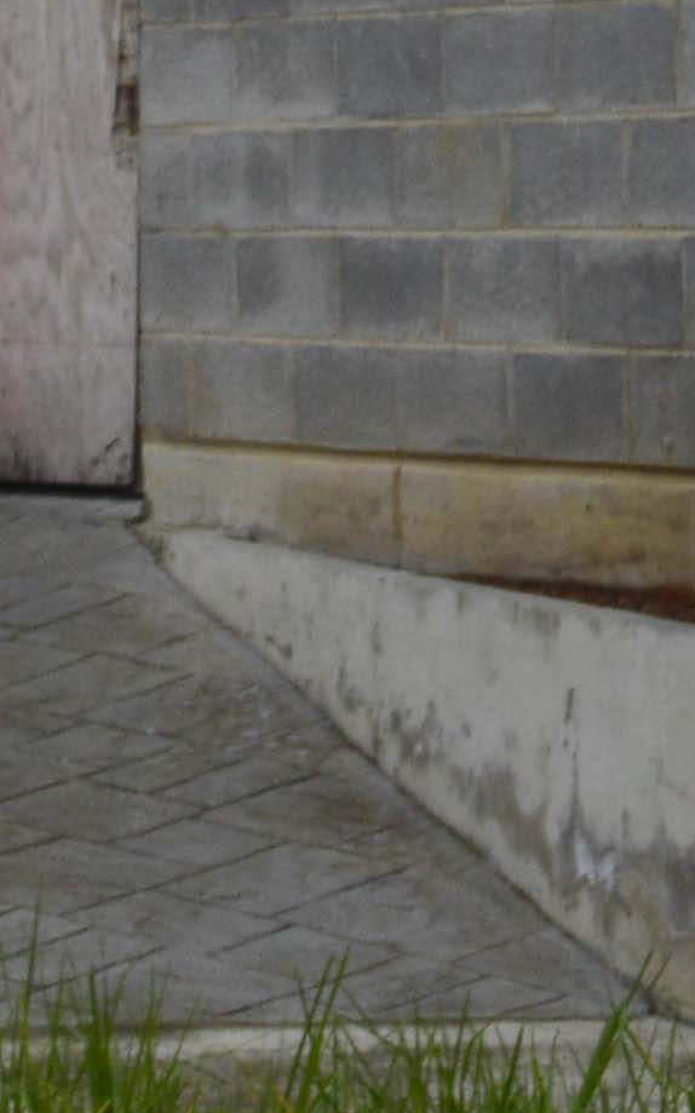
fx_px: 6064
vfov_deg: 9.7
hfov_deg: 6.5
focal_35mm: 200
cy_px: -1191
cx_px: 77
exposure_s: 1/500
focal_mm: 20
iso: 400
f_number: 11
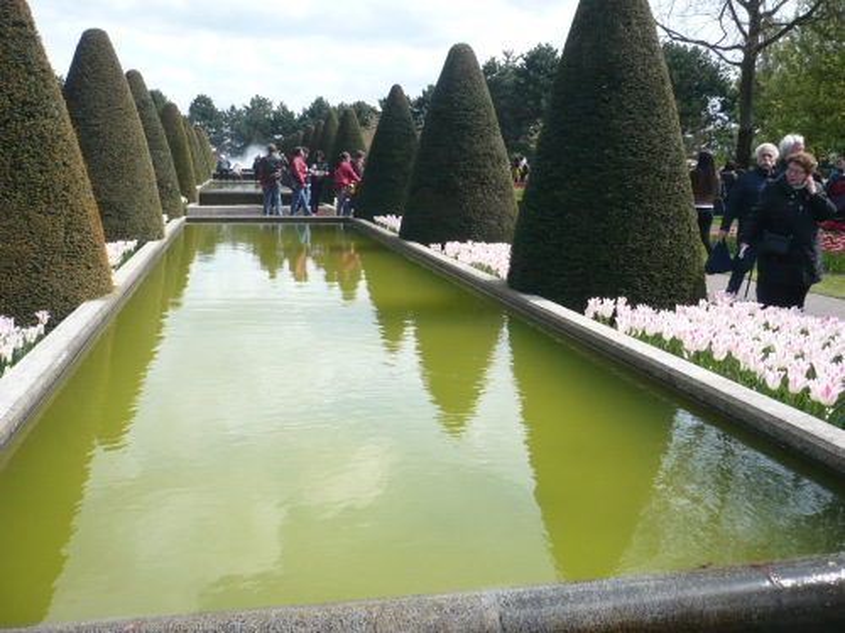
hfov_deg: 52.6
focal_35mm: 35
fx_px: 854
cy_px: 316
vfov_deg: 40.7
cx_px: 422
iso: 100
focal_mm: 5.8
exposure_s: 1/125
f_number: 8
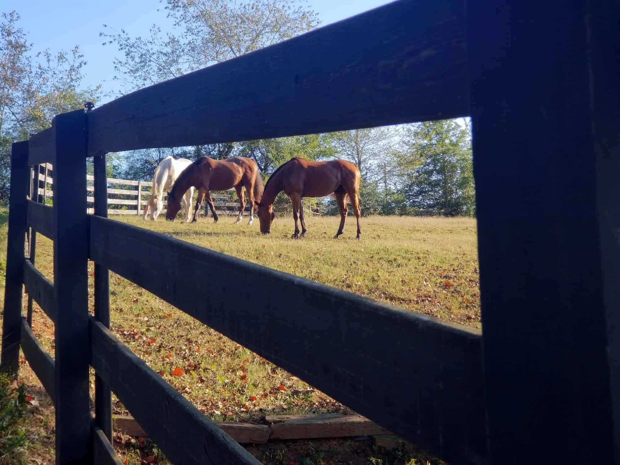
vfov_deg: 28.0
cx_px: 310
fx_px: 931
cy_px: 232
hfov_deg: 36.8
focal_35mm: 52
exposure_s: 1/295
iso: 25
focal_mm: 6
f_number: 2.4
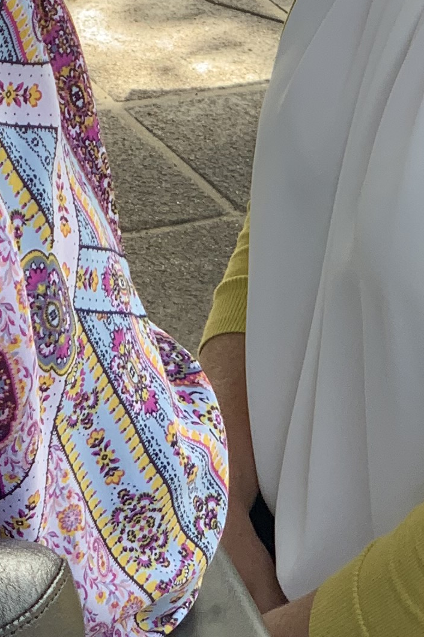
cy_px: -123
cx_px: -47
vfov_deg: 9.8
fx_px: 3639
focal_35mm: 206
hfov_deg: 6.6
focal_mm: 6
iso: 16
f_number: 2.4
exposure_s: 1/137
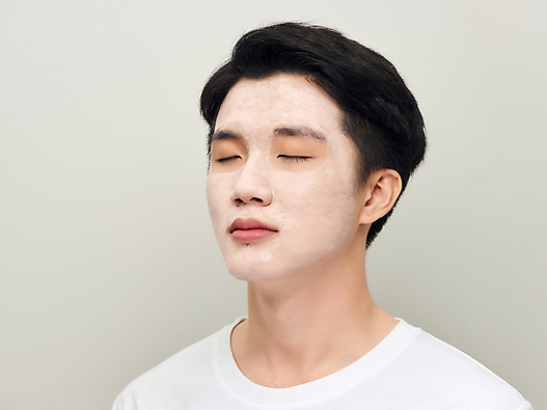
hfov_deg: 17.1
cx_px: 306
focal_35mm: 115
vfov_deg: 12.9
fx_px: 1817
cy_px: 203
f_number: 9
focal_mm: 105
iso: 200
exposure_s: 1/125
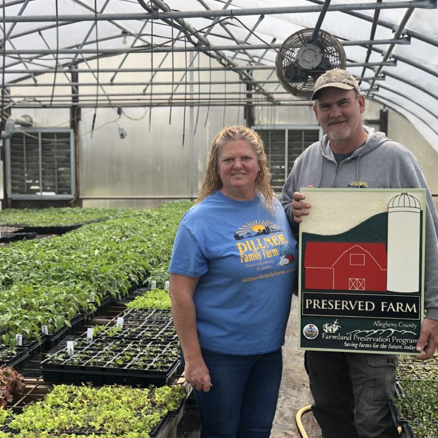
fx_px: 888
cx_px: 217
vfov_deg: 27.7
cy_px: 219
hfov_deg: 27.7
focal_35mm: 62
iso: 16
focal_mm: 6
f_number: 2.4
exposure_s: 1/500
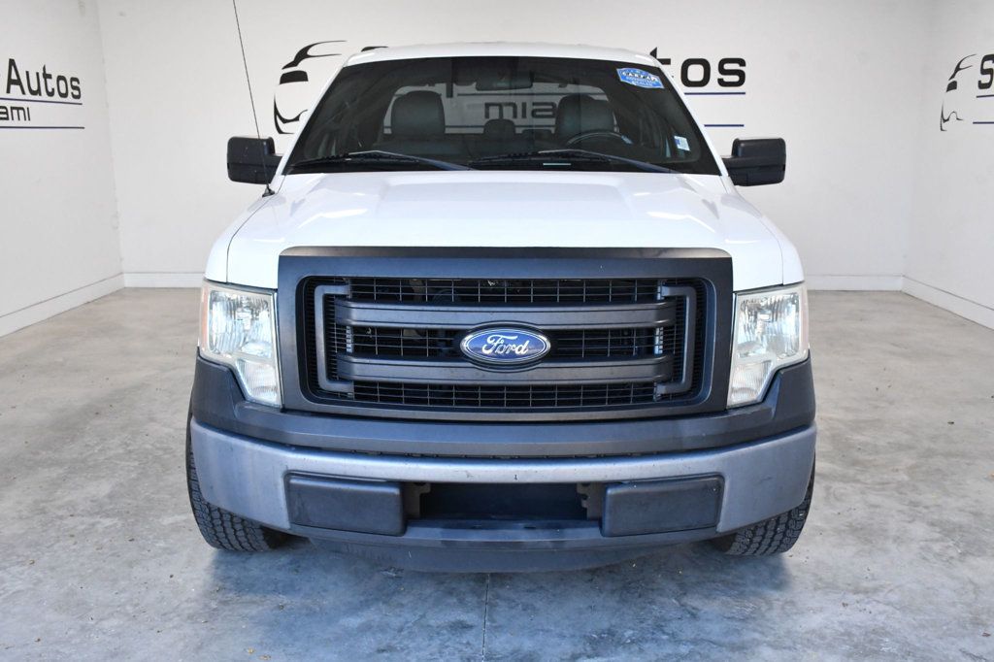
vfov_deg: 38.9
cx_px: 497
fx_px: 938
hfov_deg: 55.8
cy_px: 331
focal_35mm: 34
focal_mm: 23
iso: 2500
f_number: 9
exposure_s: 1/320
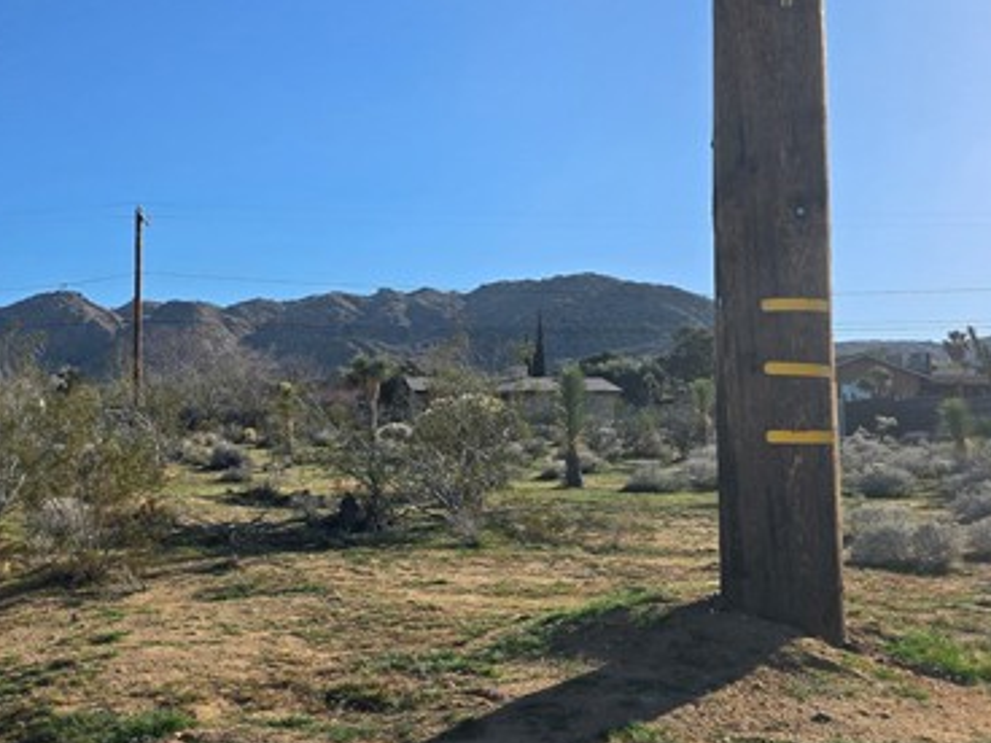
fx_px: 1145
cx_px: 197
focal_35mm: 40
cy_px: 334
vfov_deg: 35.9
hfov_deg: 44.5
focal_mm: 6.3
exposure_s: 1/989
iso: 12
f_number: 1.7
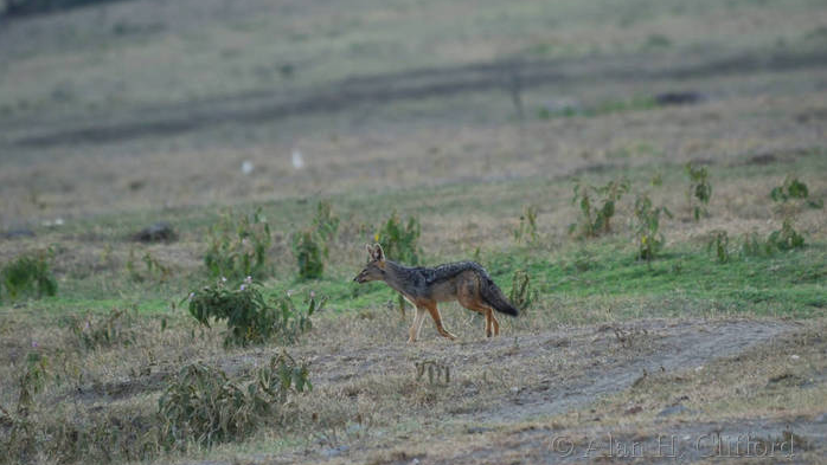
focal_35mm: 631
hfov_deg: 3.4
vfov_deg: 1.9
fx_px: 13840
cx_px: 414
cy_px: 198
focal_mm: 400
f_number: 5.6
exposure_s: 1/400
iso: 800
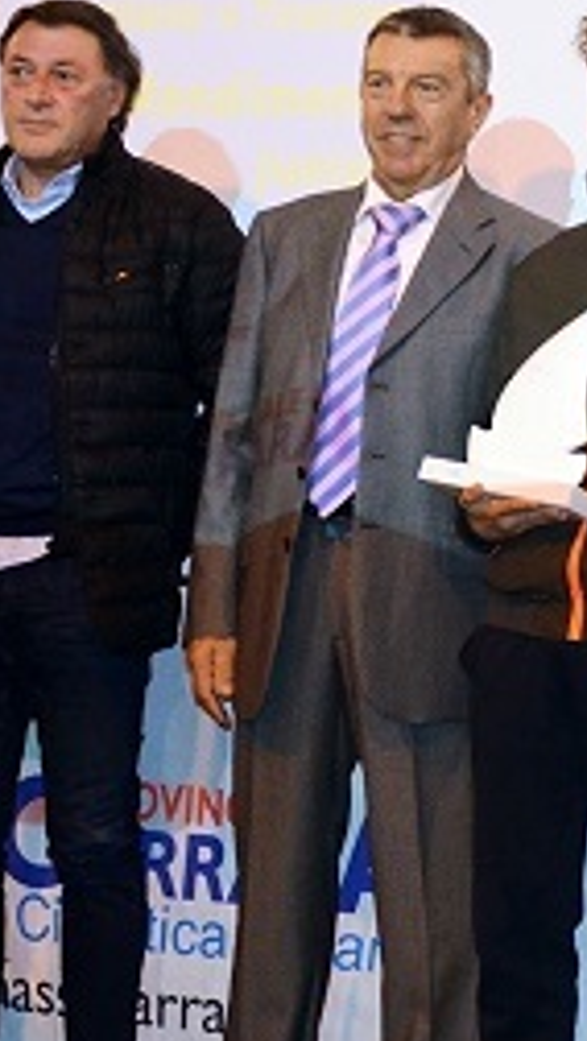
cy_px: 202
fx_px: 3249
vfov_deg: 18.1
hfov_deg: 9.7
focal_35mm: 118
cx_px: 1122
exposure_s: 1/60
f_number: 3.8
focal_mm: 25
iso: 2000
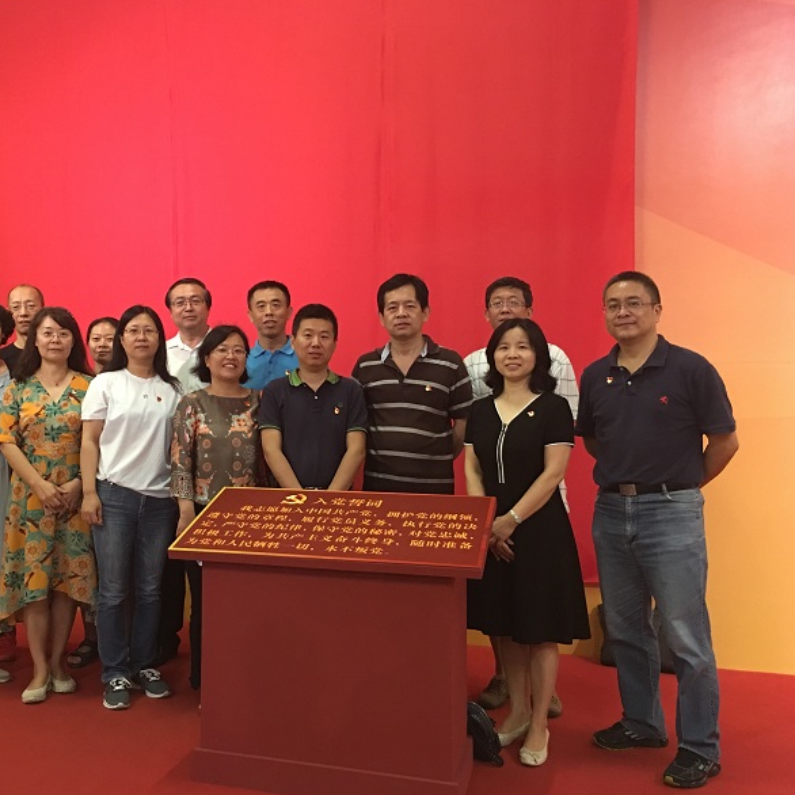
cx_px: 282
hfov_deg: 46.7
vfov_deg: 47.2
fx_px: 909
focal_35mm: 35
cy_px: 393
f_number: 2.2
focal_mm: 4.15
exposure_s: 1/4
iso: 100
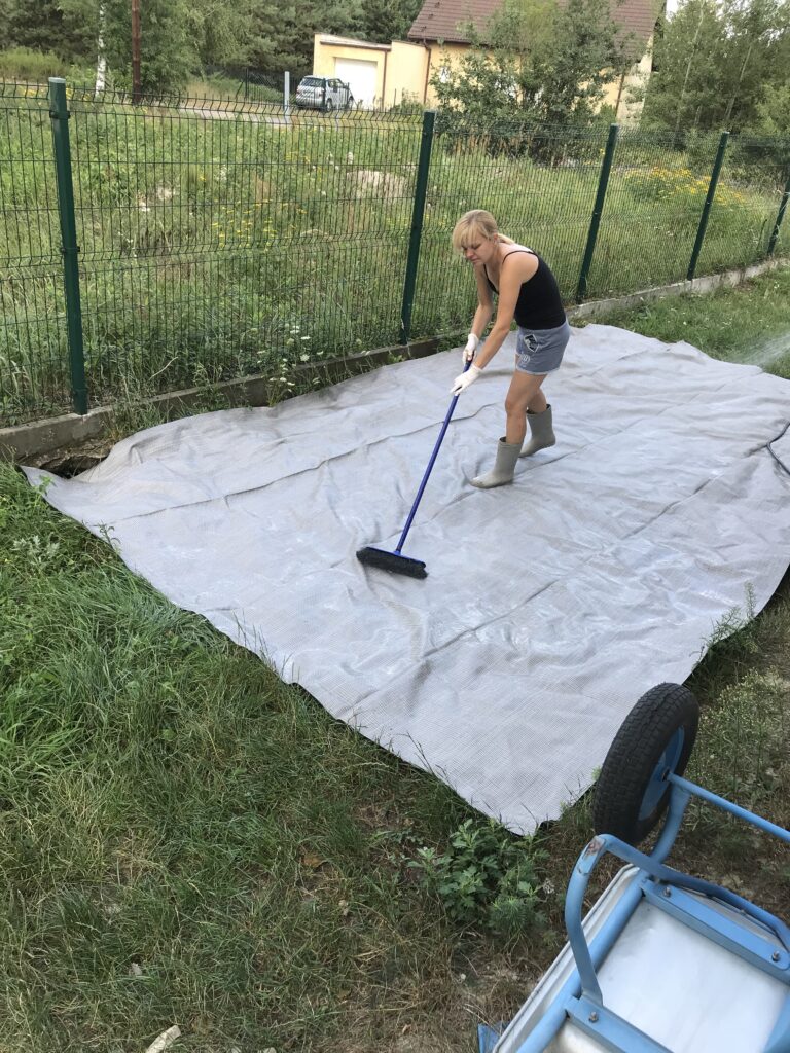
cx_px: 395
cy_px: 526
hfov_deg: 49.7
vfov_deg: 63.4
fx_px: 852
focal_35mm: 28
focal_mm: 3.99
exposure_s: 1/286
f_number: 1.8
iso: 20
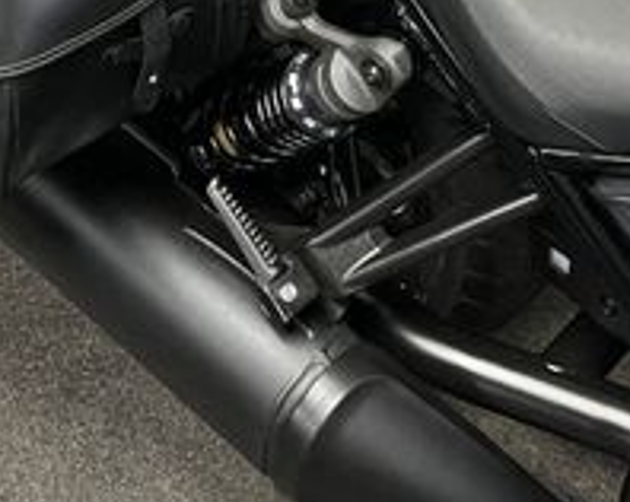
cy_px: -108
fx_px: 1527
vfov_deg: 17.7
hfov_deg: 23.1
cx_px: 452
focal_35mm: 82
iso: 125
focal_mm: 5.1
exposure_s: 1/50
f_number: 1.6
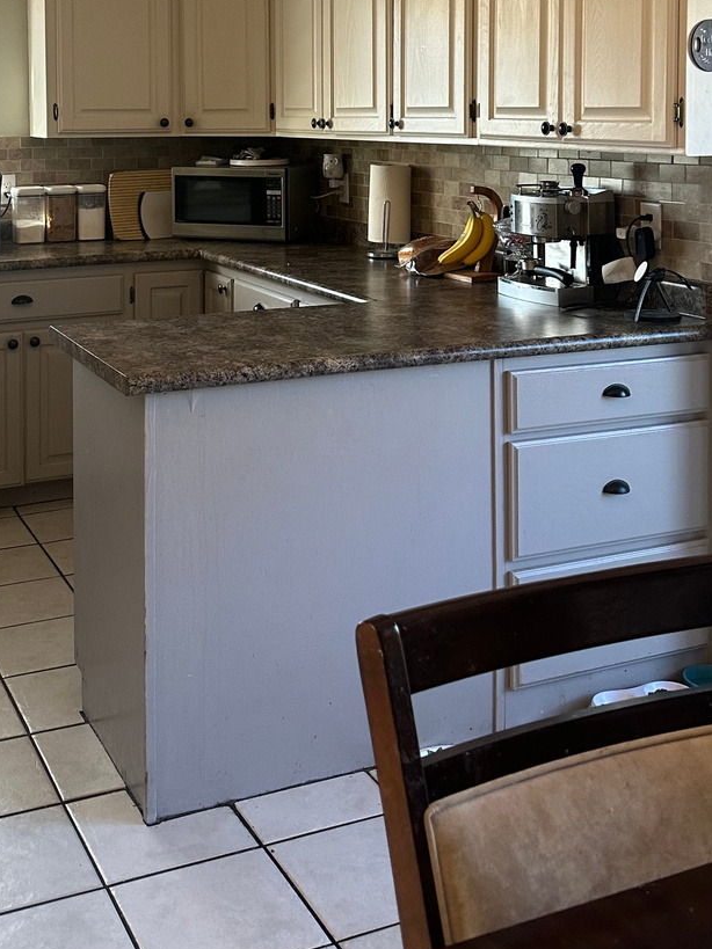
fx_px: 1234
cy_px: 140
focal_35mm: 45
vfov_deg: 39.7
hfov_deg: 32.1
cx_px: 290
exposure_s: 1/60
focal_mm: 6.86
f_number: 1.78
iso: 250
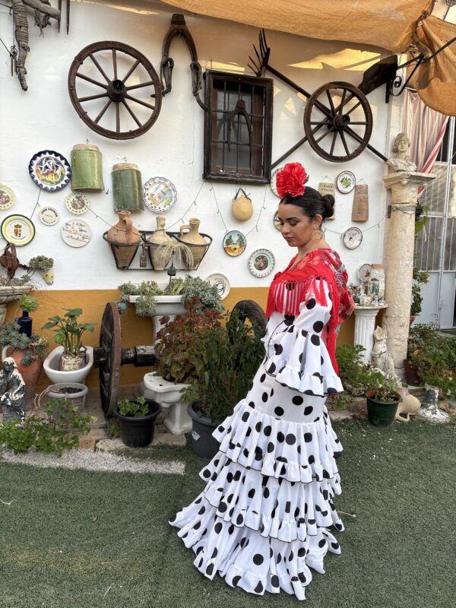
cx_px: 228
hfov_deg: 53.1
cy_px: 304
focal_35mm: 26
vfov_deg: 67.3
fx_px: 457
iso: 32
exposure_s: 1/138
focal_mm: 5.96
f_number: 1.6
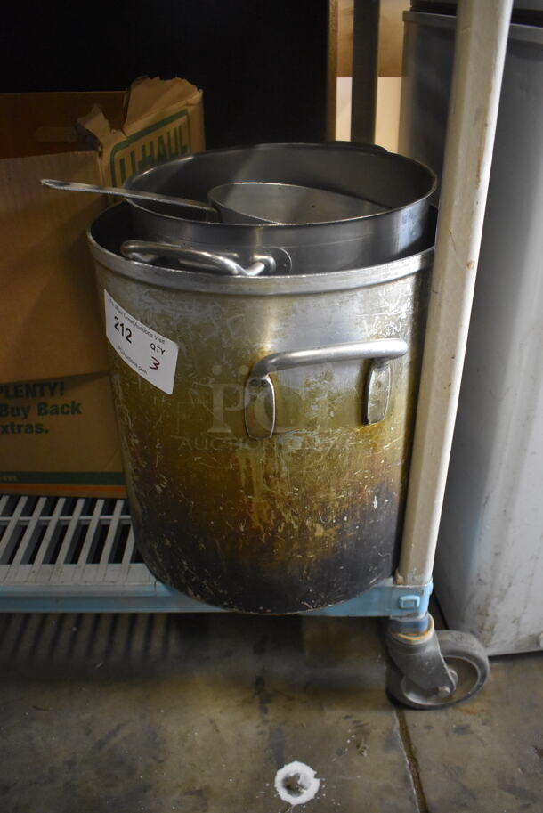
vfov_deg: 61.9
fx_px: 678
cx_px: 272
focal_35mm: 30
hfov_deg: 43.7
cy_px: 406
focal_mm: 20
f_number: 3.5
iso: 4000
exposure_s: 1/125
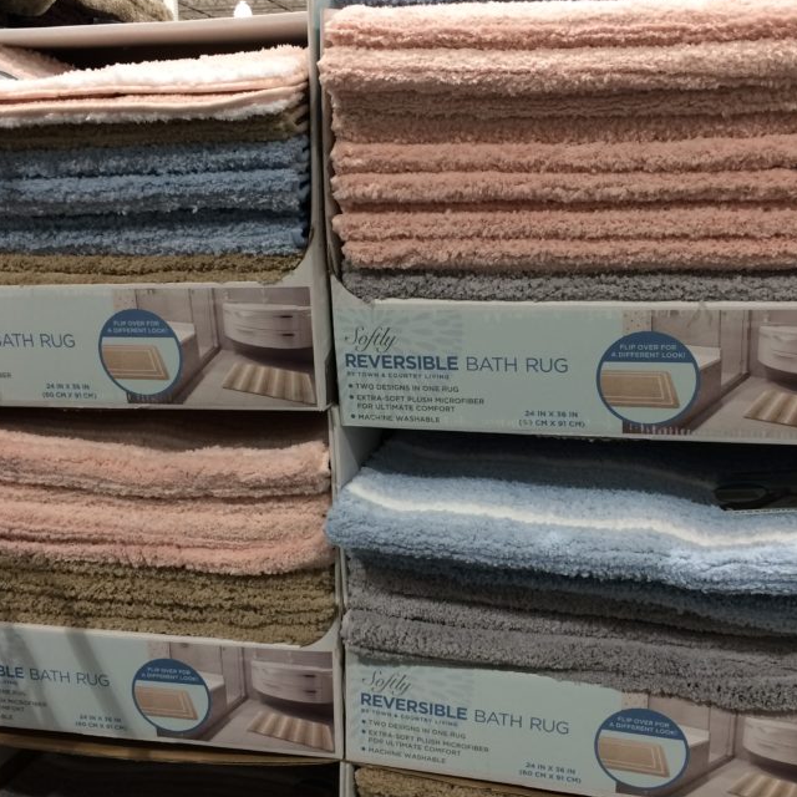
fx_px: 1068
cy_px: 420
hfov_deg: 40.9
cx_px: 412
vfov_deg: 40.9
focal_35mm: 41
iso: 80
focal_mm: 4.15
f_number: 2.2
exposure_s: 1/30
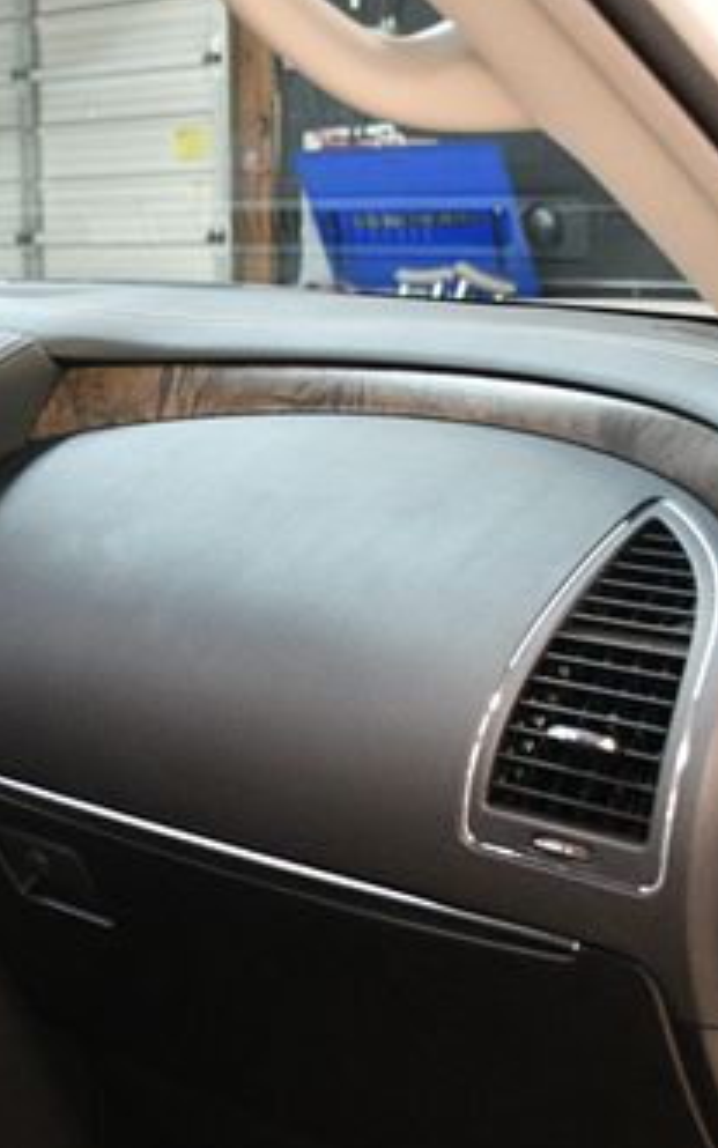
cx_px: -118
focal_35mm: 65
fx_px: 2034
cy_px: 662
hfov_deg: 19.0
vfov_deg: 31.5
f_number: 3.5
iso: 3600
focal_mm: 22
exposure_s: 1/60
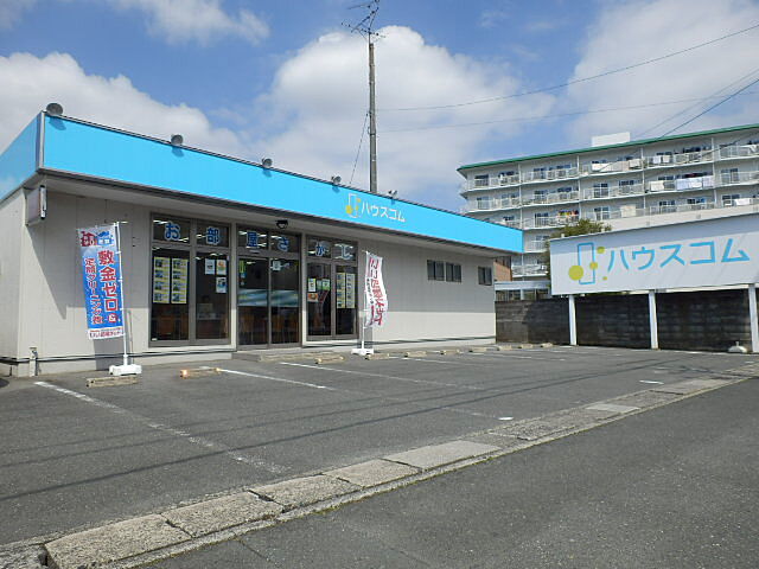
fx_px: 526
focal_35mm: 24
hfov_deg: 71.6
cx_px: 380
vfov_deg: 56.8
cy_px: 284
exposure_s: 1/200
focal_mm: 4.2
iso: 80
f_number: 7.9
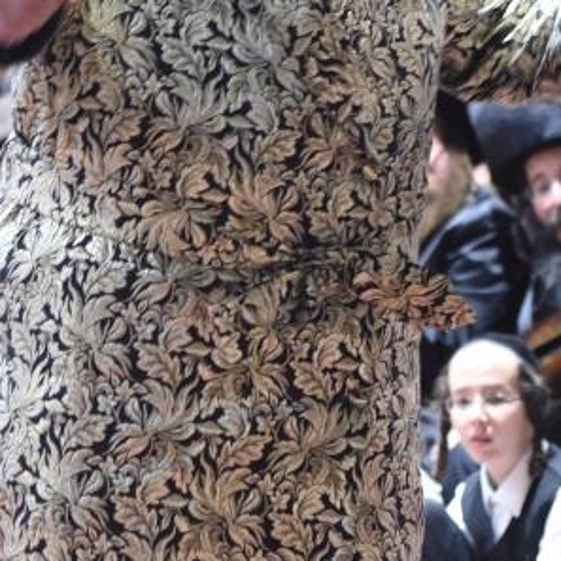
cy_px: 106
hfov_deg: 8.5
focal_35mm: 205
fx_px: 3759
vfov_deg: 8.5
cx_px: 367
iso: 4000
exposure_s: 1/80
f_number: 2.8
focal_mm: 70
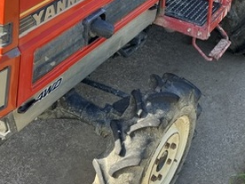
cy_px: 33
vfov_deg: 22.6
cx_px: 123
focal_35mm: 64
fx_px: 453
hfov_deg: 30.3
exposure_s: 1/379
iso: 32
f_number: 1.8
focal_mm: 3.99
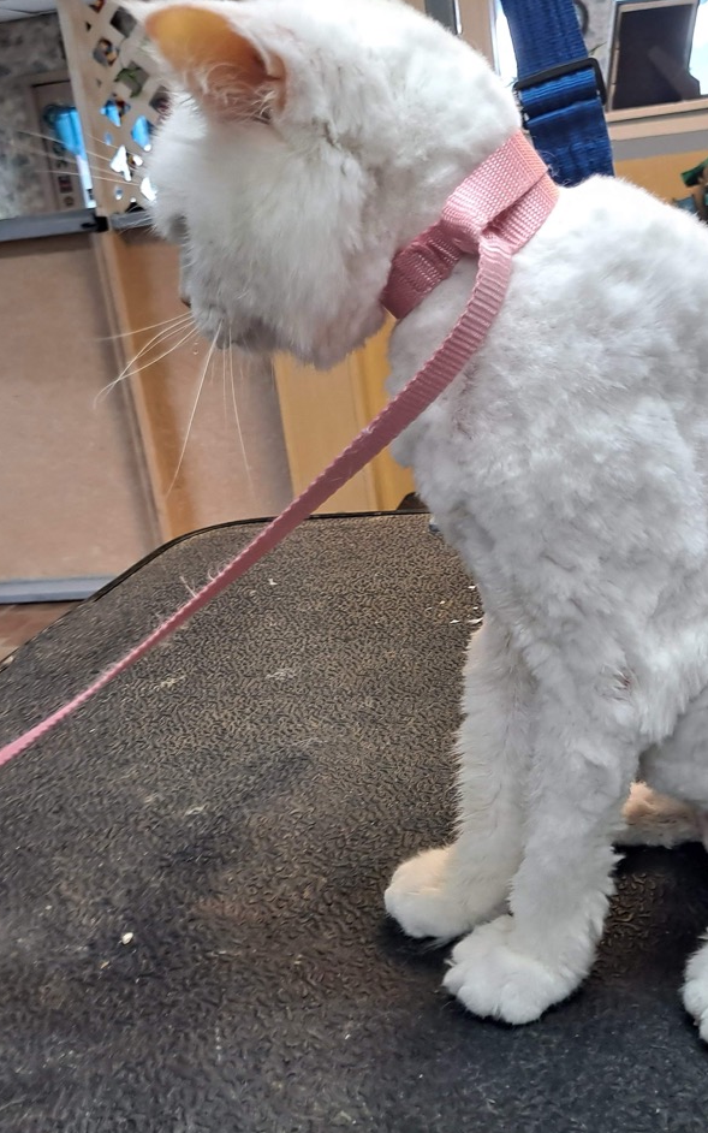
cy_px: 568
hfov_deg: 35.3
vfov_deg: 54.0
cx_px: 415
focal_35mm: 36
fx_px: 1111
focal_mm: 4.6
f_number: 2
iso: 125
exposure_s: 1/60
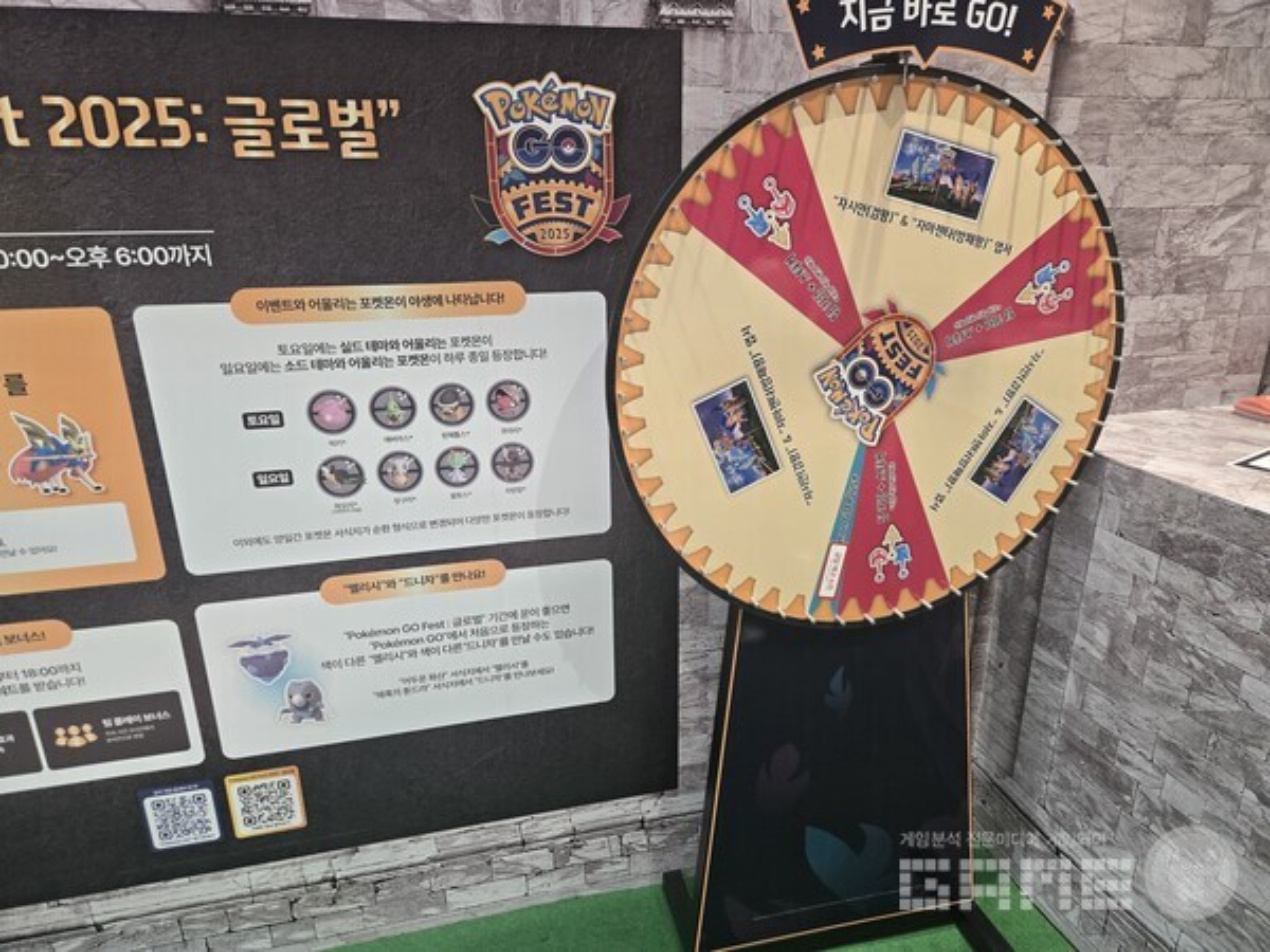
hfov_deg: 73.9
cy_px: 476
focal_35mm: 23
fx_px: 844
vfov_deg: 58.9
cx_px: 635
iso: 200
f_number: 1.8
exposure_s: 1/120
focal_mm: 5.4
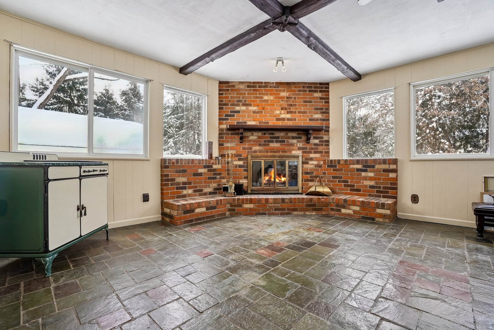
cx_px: 247
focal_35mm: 16
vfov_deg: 73.7
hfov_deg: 96.7
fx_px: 220
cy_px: 165
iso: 400
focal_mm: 16
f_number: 8
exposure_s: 1/15
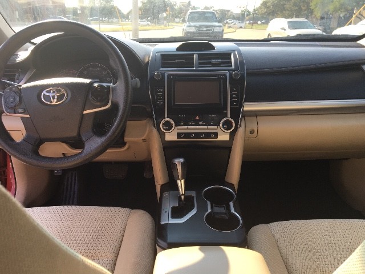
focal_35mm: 29
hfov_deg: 61.7
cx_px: 182
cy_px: 137
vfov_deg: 48.2
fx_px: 306
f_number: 2.2
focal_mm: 4.15
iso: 25
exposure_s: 1/276
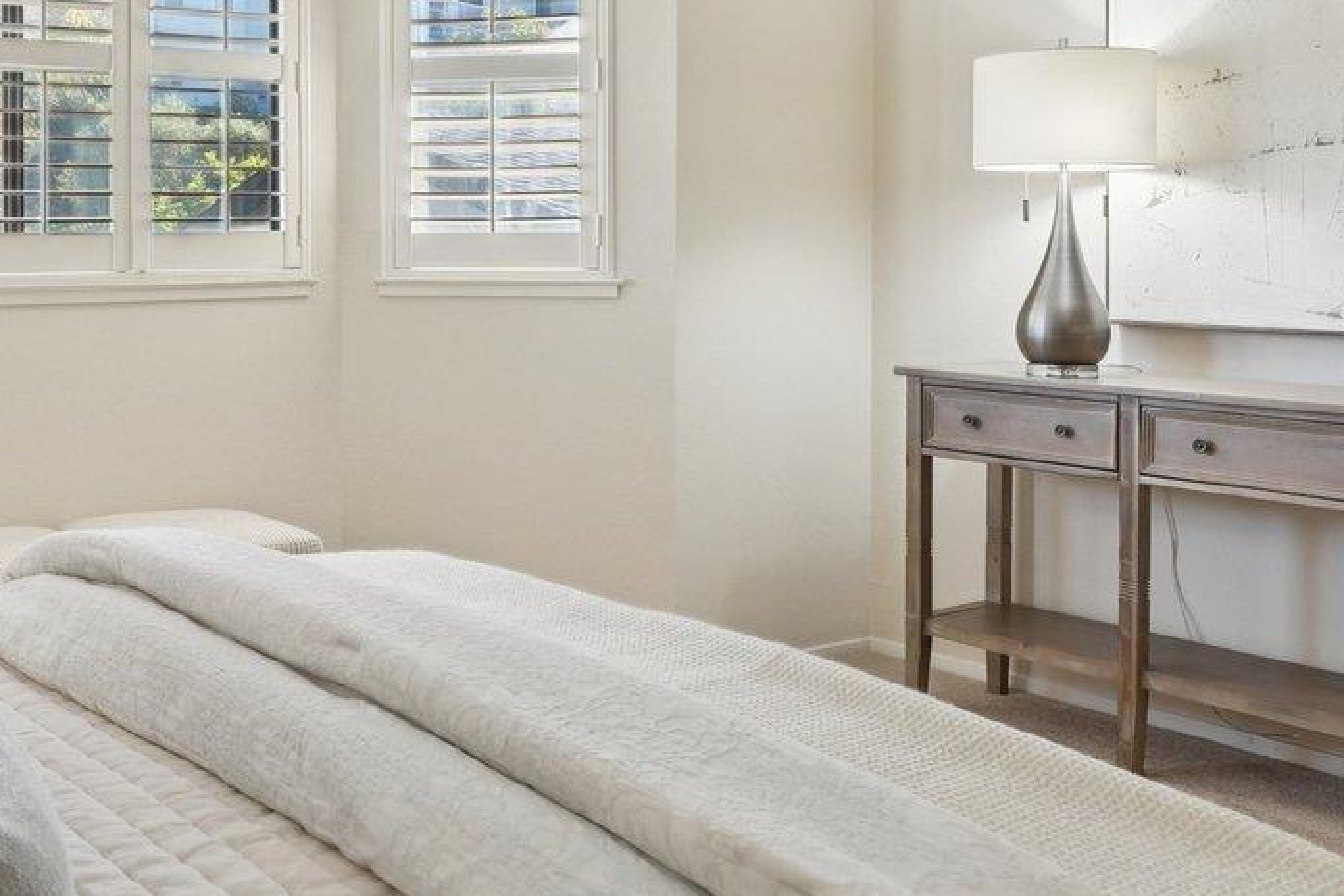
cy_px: 195
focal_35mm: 41
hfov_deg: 45.5
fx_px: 1531
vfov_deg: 31.9
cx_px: 310
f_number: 8
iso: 640
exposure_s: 1/40
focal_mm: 14
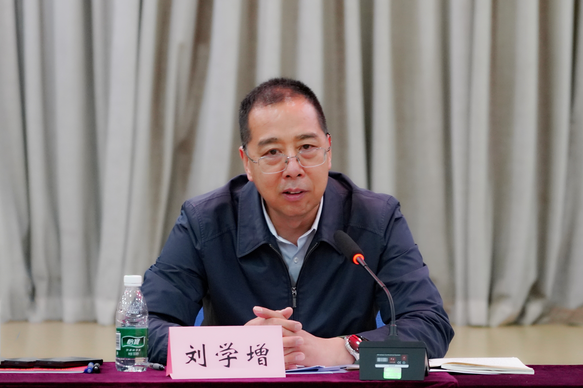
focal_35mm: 105
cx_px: 292
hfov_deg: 19.5
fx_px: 1700
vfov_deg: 13.0
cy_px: 194
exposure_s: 1/40
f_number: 4
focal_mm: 105
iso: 2000
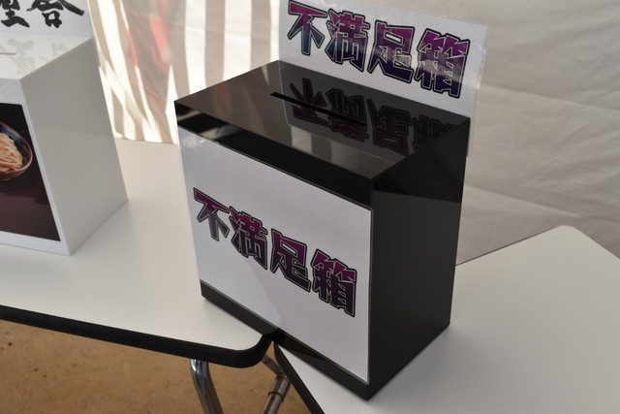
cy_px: 207
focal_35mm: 42
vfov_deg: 31.9
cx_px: 310
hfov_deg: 46.4
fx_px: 723
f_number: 8
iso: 320
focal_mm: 28
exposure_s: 1/250
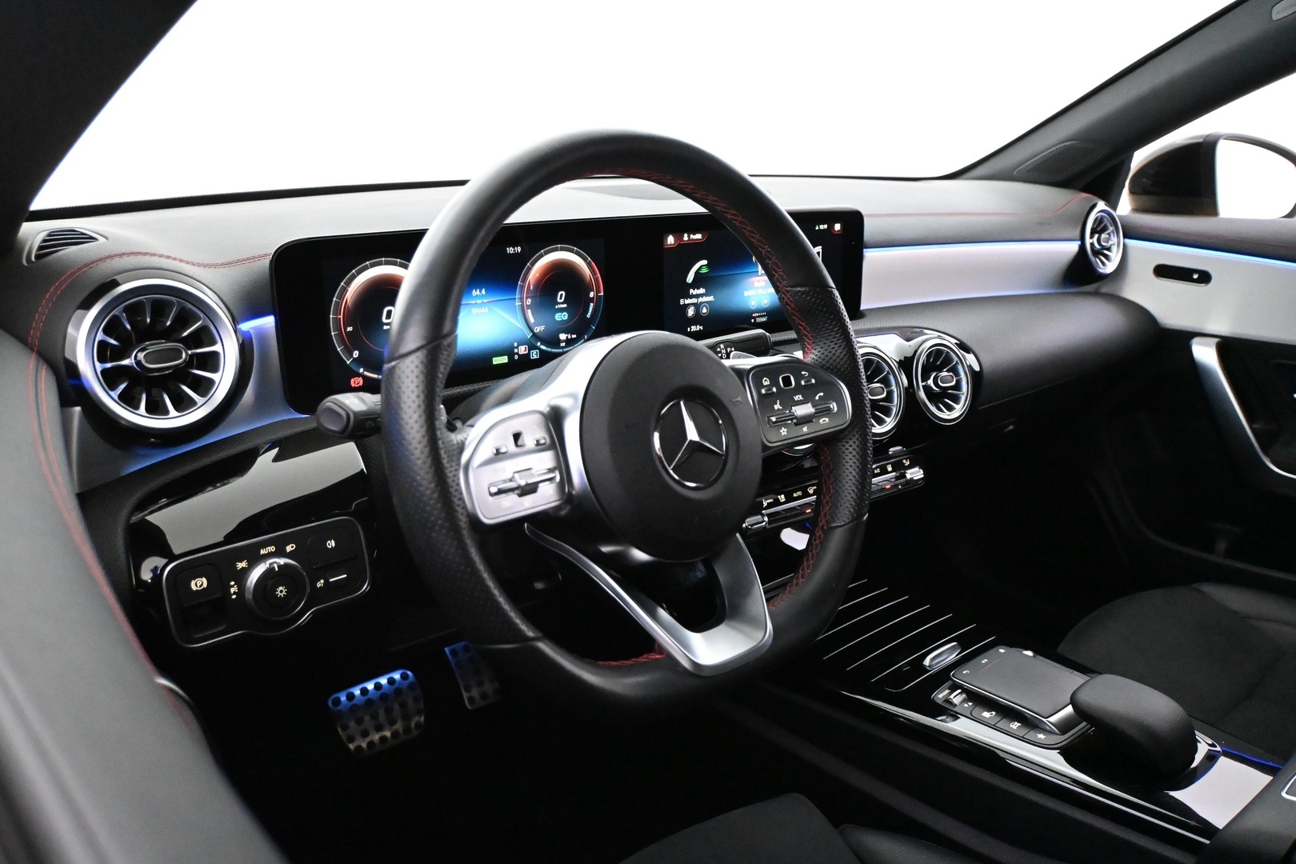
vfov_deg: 44.6
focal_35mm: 29
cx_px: 648
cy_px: 432
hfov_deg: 63.2
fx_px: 1053
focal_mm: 19.5
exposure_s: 1/60
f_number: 3.8
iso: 9000
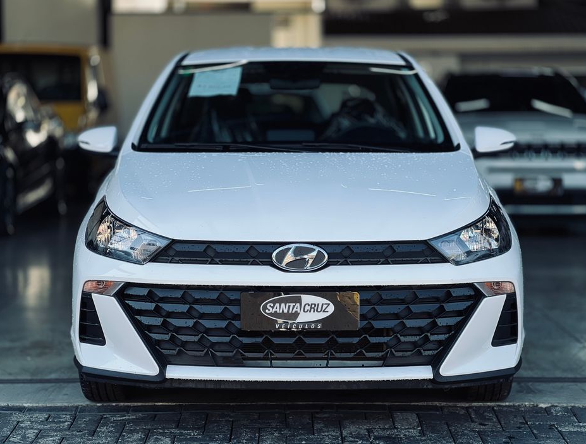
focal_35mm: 79
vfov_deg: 18.8
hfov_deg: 24.6
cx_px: 287
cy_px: 217
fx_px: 1342
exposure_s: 1/121
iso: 32
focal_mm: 9
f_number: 2.8
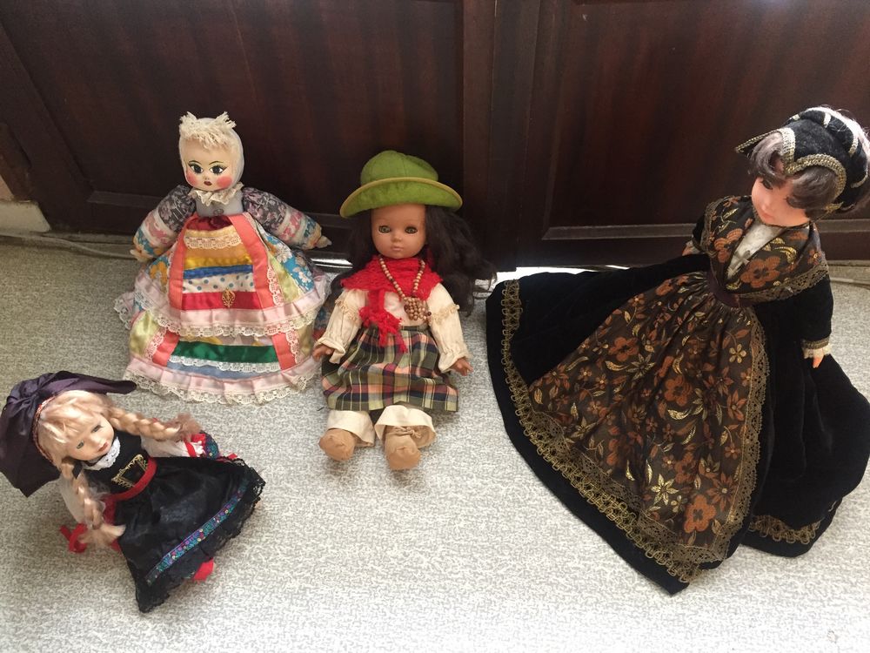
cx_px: 435
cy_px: 326
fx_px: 729
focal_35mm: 29
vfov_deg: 48.2
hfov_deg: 61.7
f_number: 2.2
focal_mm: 4.15
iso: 250
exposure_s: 1/33
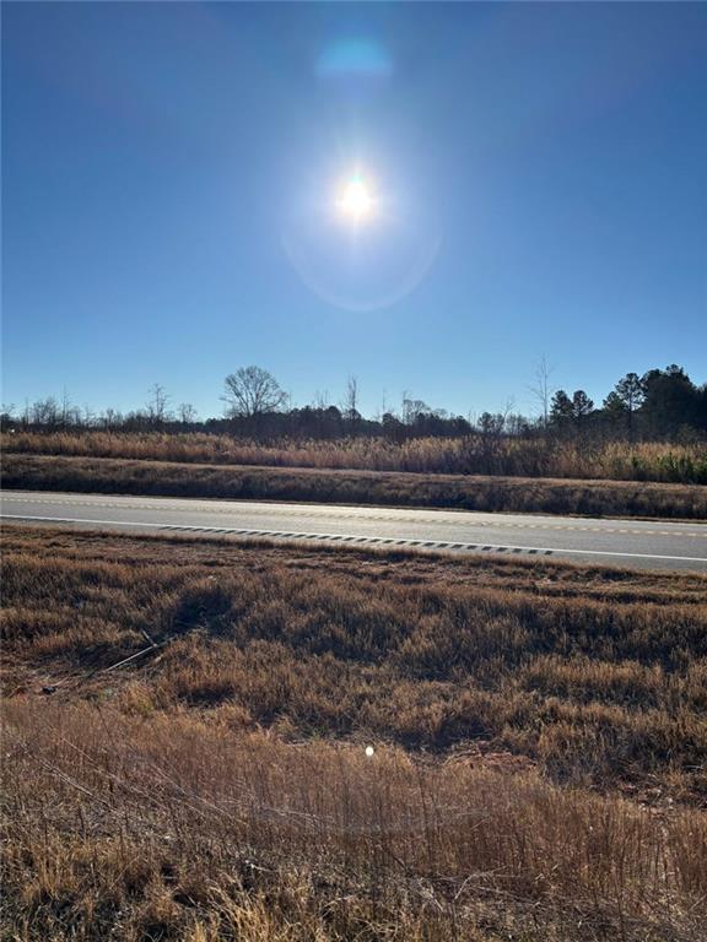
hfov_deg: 53.1
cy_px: 471
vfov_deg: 67.3
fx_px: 708
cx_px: 354
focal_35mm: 26
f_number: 1.6
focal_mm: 5.96
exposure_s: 1/6711
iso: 50
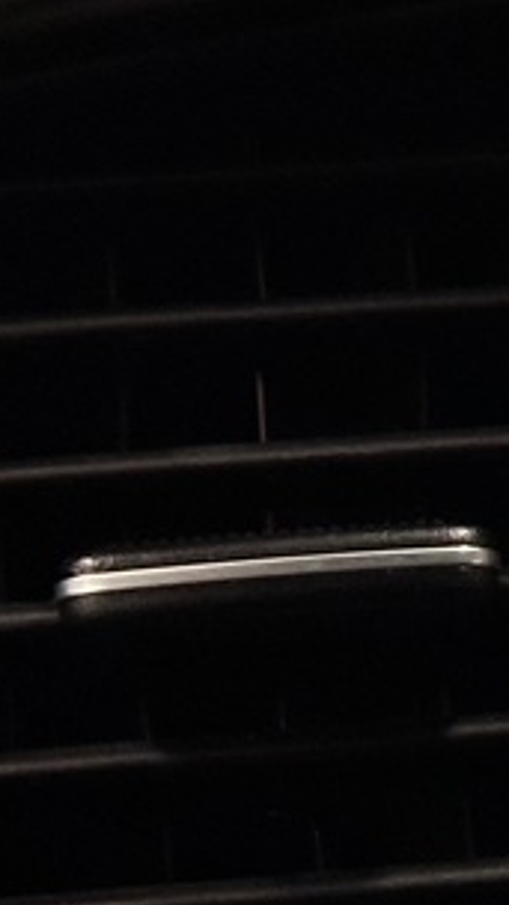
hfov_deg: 4.5
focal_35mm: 248
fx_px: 5951
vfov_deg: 8.7
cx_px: 2030
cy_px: 485
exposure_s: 1/60
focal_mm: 6.86
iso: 160
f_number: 1.78
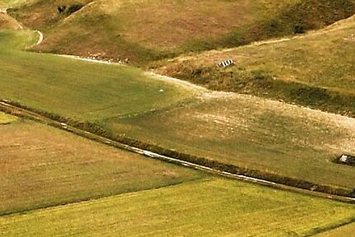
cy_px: 49
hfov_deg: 10.1
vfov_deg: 6.9
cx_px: -118
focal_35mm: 200
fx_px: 1972
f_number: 11
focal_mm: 24
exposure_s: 1/250
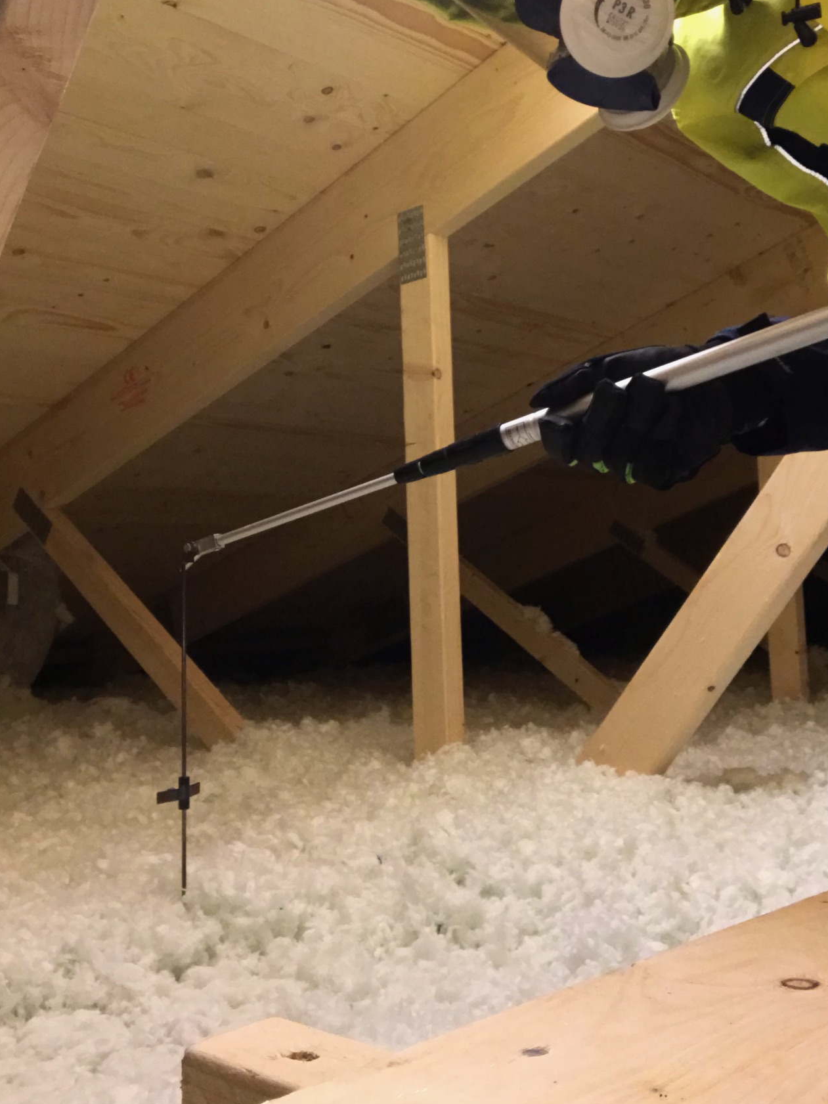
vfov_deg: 47.7
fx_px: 1244
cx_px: 386
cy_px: 460
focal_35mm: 39
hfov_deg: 36.8
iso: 100
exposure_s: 1/20
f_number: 2.2
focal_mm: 2.87
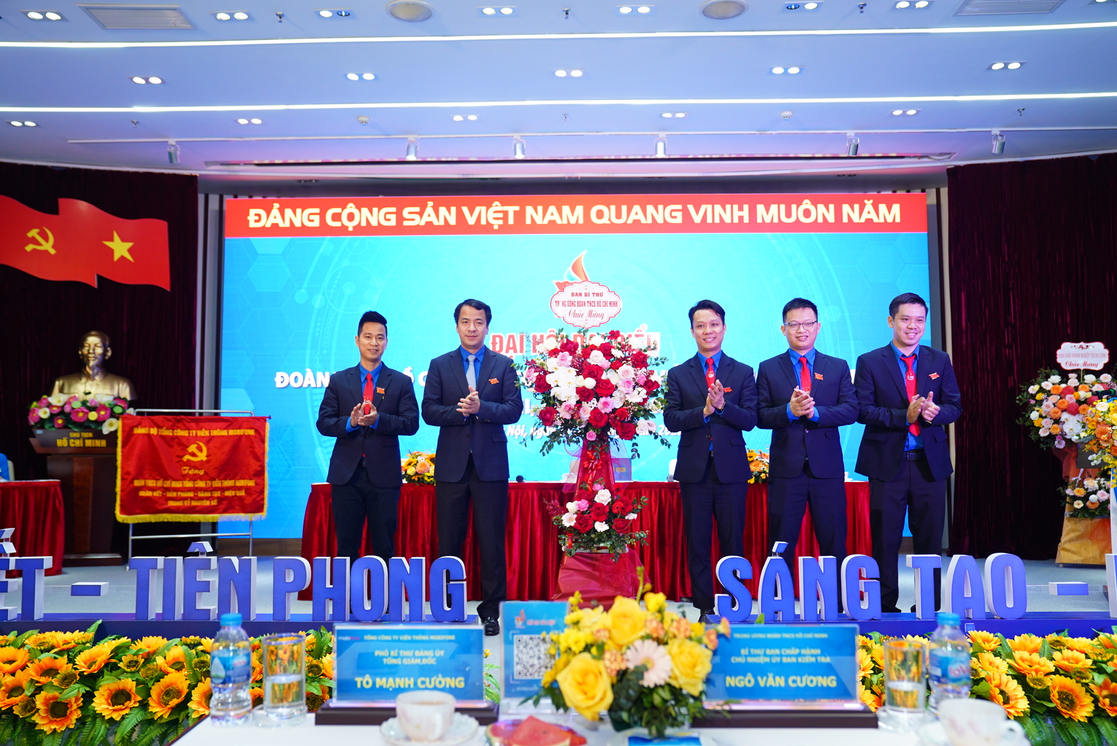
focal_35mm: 31
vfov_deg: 42.4
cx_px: 558
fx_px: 963
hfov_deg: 60.2
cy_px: 373
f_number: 3.5
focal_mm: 31
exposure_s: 1/200
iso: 1000
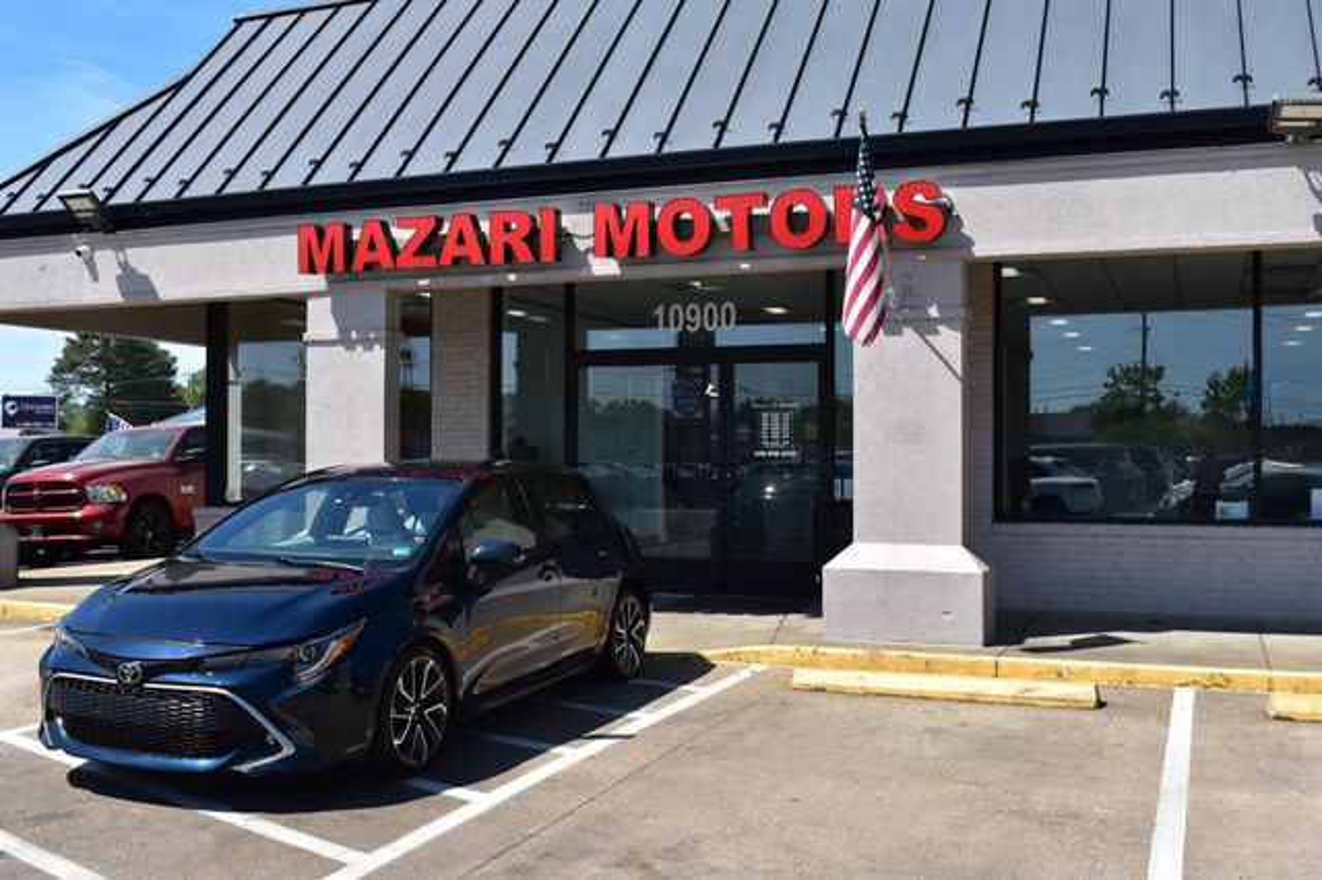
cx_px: 661
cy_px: 440
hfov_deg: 53.2
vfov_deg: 36.8
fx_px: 1321
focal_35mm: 36
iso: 320
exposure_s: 1/500
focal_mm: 24
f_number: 11
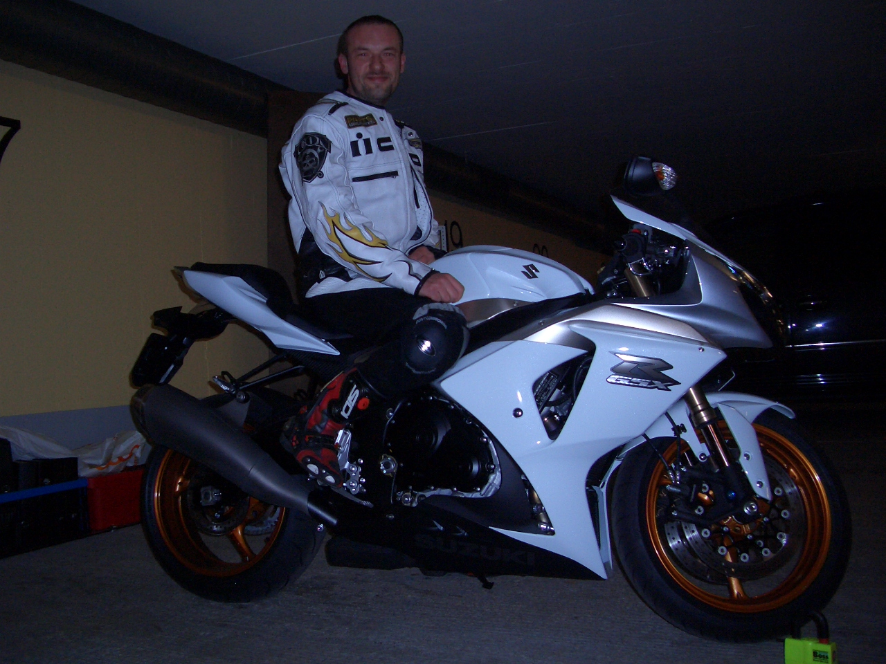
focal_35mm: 35
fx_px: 896
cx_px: 443
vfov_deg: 40.7
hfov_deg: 52.6
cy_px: 332
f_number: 2.6
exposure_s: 1/60
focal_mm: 5.8
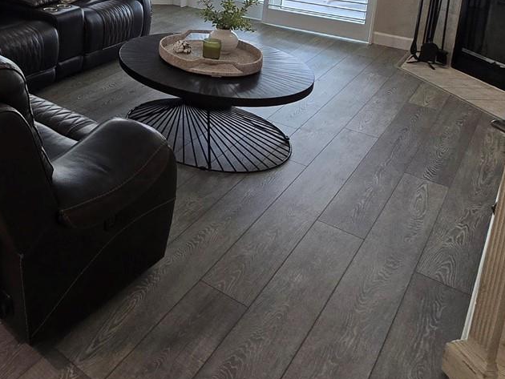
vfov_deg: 36.9
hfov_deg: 45.1
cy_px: -27
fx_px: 482
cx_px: -19
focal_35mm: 33
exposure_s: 1/60
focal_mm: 2.2
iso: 100
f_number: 2.2
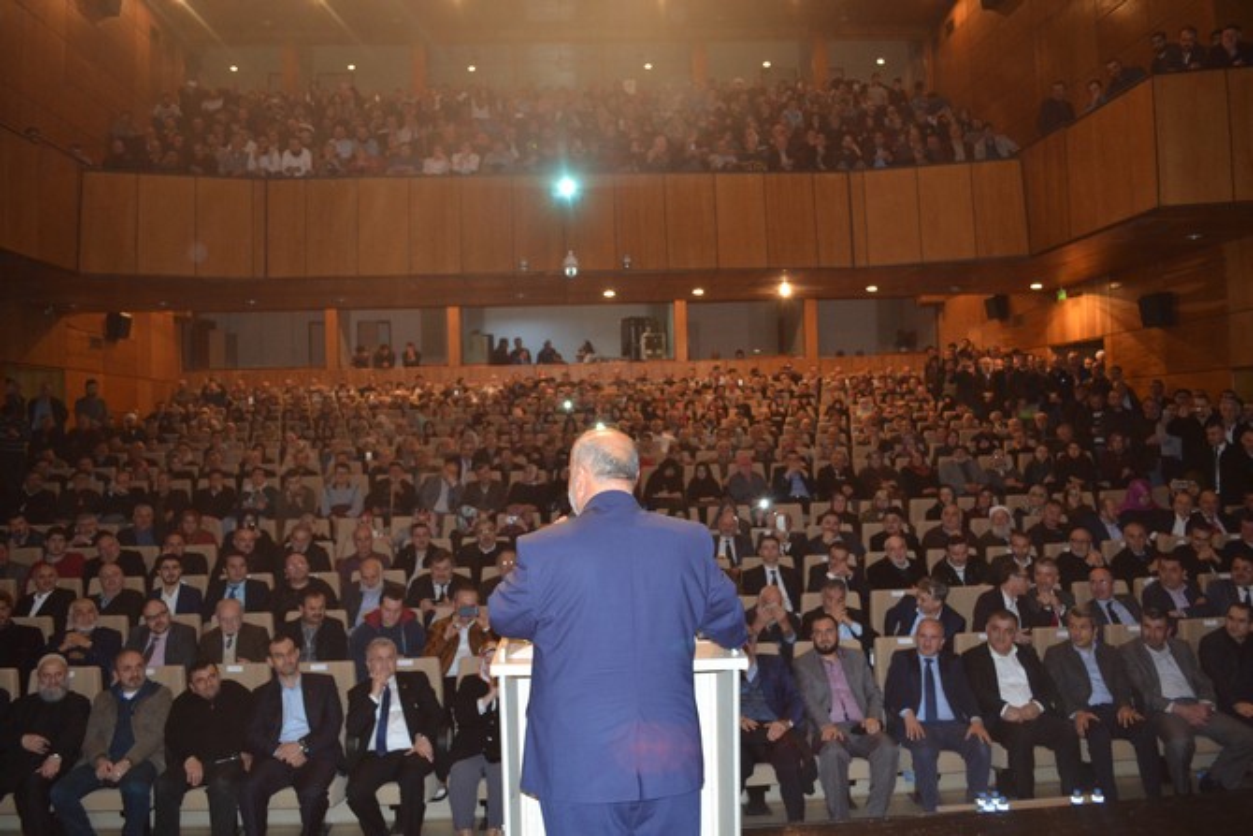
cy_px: 418
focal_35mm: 27
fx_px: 940
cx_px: 626
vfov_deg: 48.0
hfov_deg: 67.4
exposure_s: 1/60
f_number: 3.5
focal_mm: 18
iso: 1400
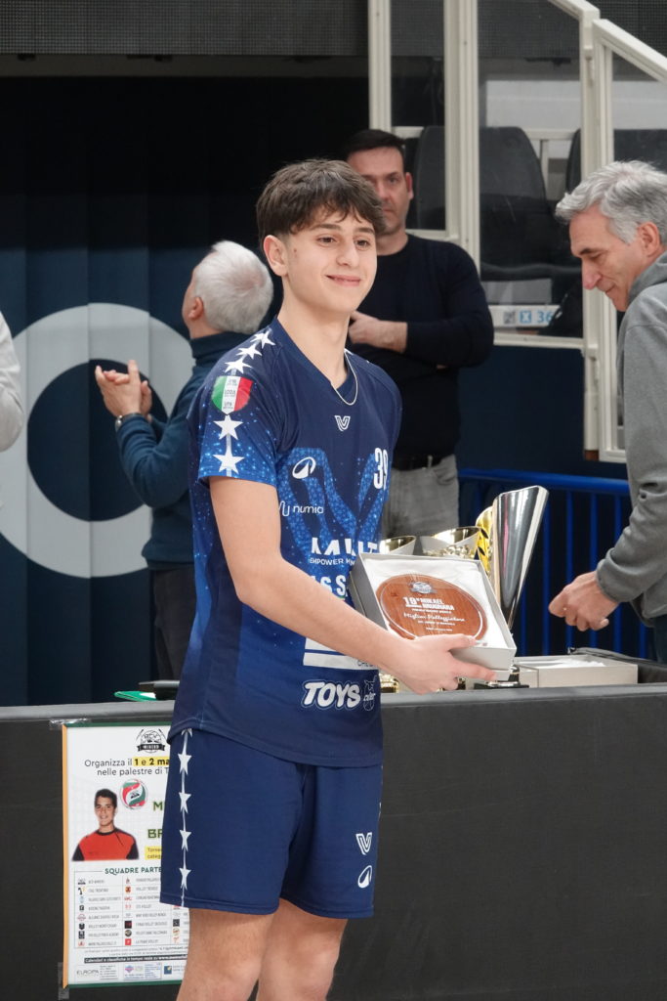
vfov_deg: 10.7
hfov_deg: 7.2
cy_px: 500
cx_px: 334
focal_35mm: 192
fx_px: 5334
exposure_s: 1/200
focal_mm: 70.27
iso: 1600
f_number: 5.6
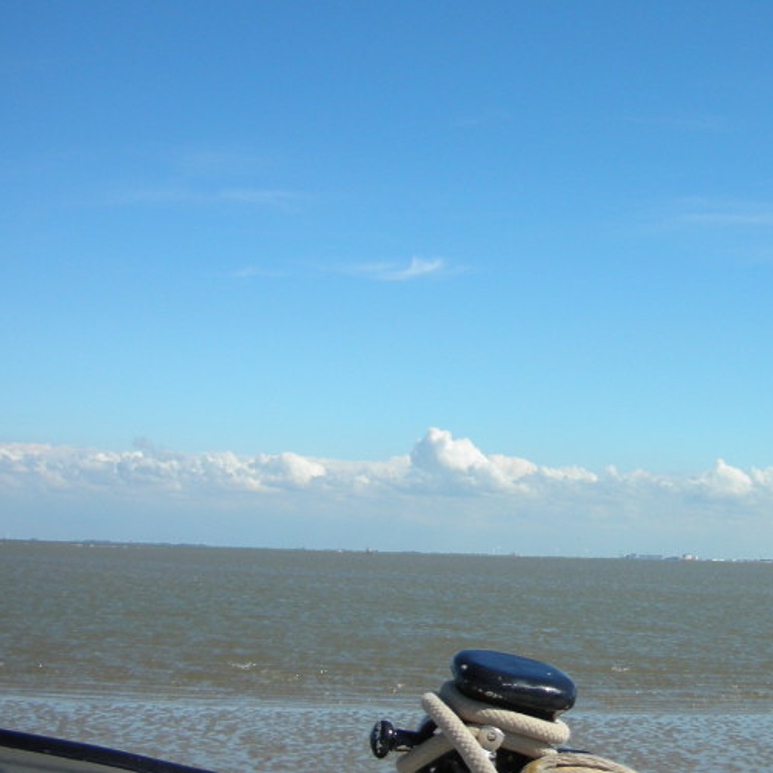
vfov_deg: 27.3
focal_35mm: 63
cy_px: 327
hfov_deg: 26.8
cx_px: 612
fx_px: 1592
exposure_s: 1/118
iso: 50
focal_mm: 5.8
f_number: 8.5
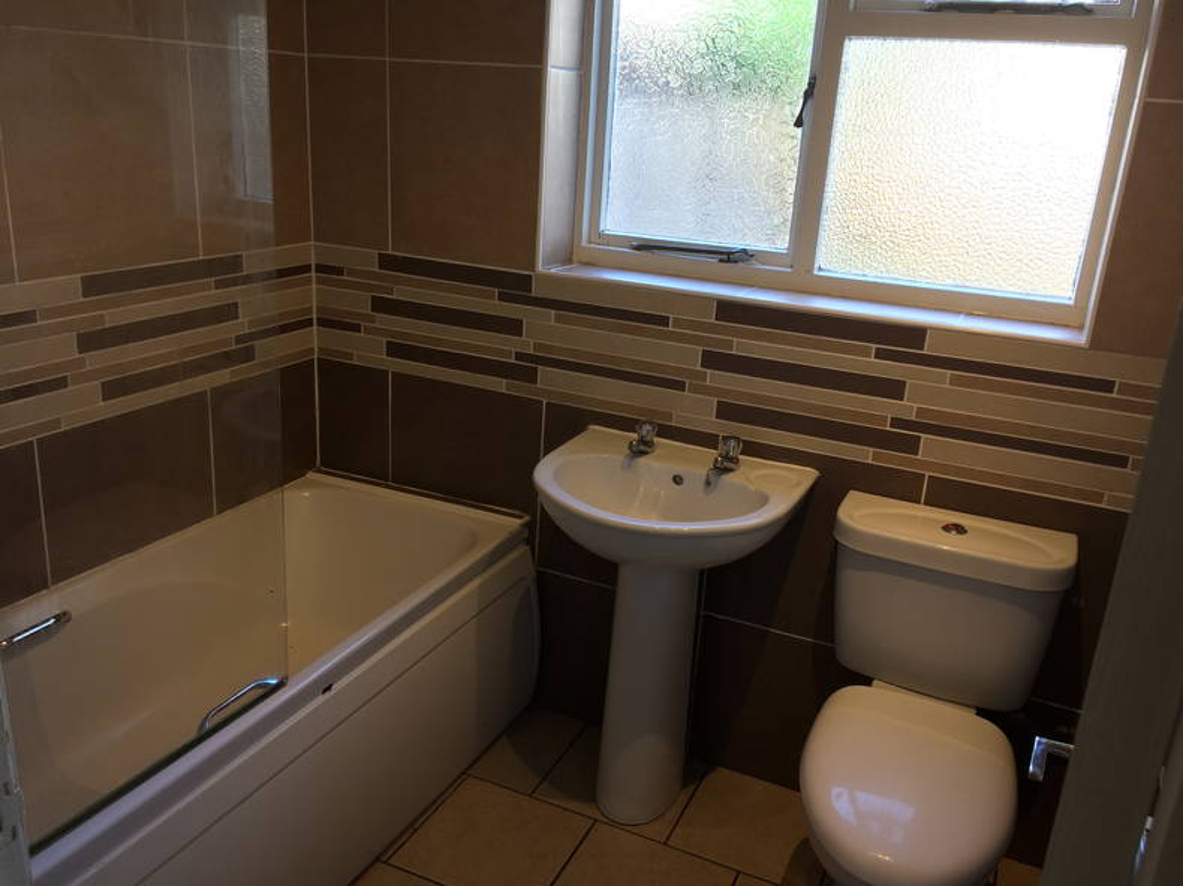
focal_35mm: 29
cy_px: 443
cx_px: 592
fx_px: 991
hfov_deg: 61.7
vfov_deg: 48.2
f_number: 2.2
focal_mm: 4.15
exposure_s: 1/50
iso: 32
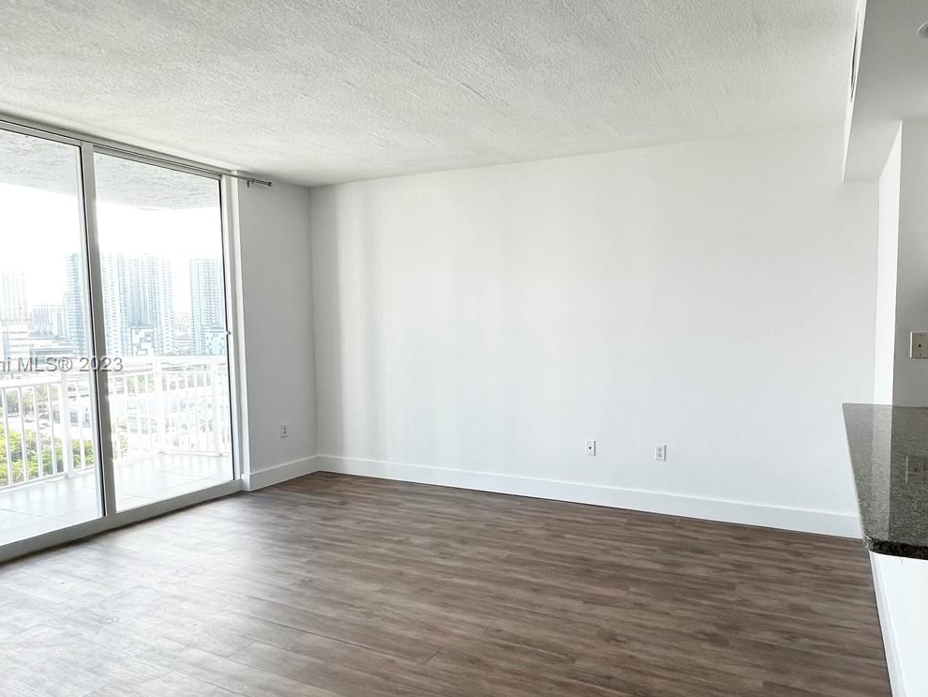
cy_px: 365
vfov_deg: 63.4
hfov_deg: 77.8
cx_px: 572
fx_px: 563
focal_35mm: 21
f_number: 1.8
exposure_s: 1/120
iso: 40
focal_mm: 1.57
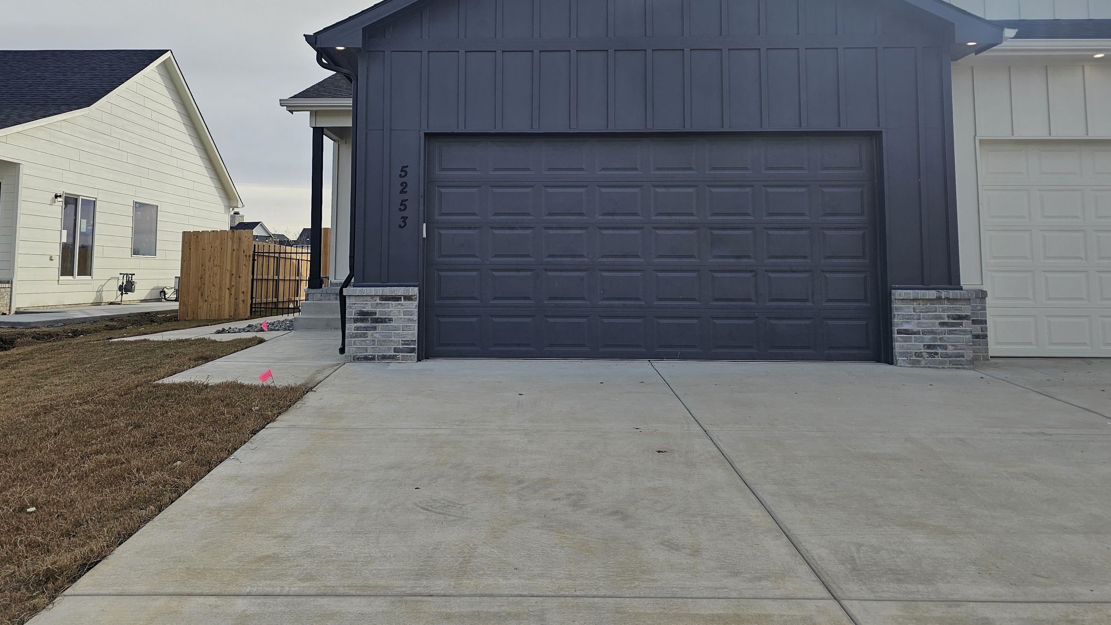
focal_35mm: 29
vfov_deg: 39.6
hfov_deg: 65.9
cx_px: 505
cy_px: 197
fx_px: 854
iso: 10
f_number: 1.7
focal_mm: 6.3
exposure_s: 1/519
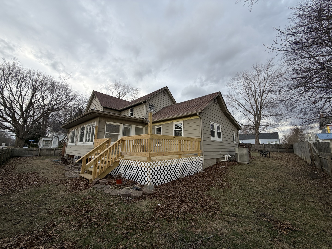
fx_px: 134
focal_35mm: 14
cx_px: 166
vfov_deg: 85.7
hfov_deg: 102.1
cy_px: 124
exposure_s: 1/121
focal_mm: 2.22
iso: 64
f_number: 2.2
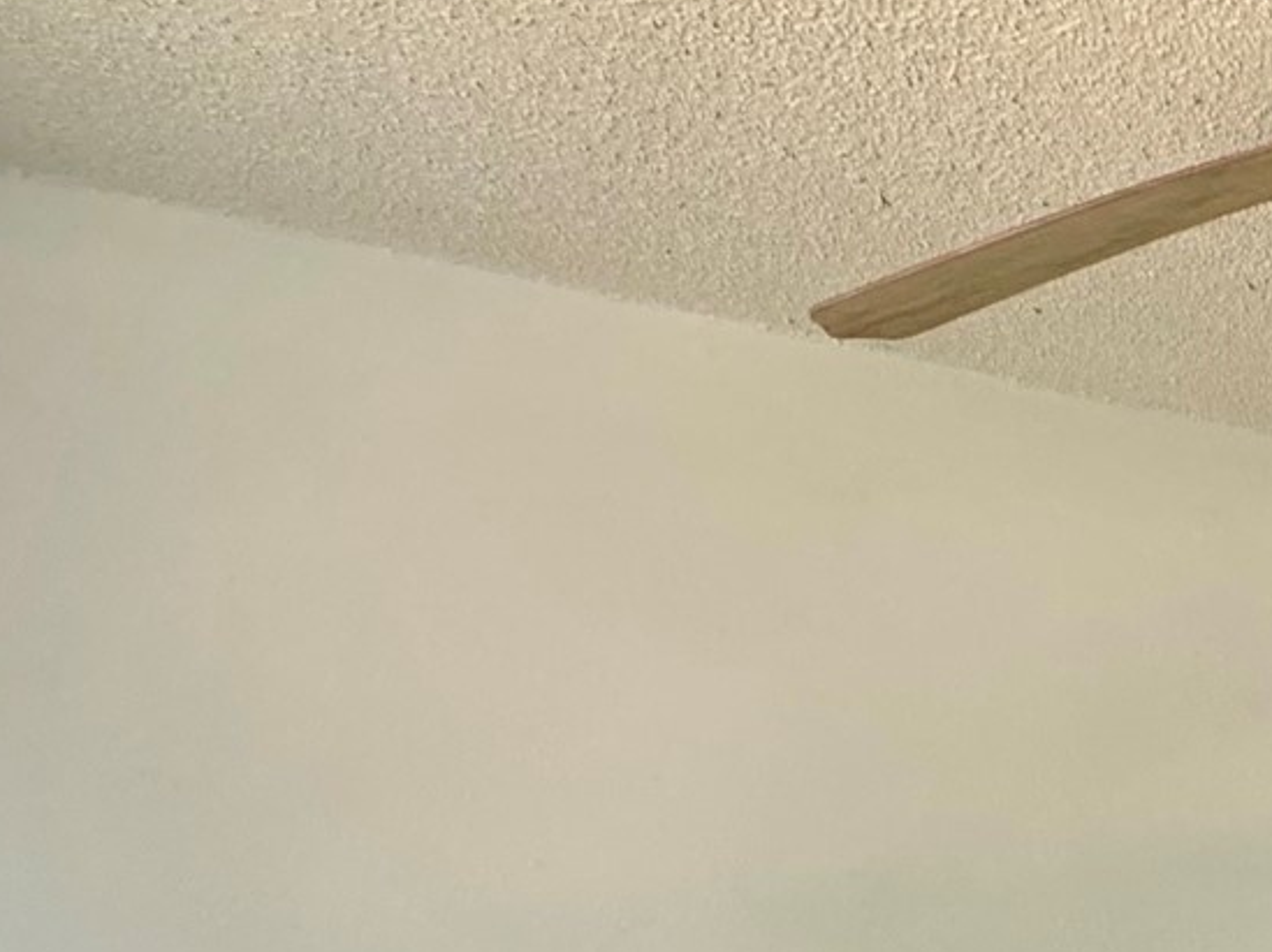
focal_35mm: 49
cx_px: 1715
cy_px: 1262
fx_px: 1799
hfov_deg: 29.8
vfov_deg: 25.3
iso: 320
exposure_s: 1/91
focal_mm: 2.22
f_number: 2.2
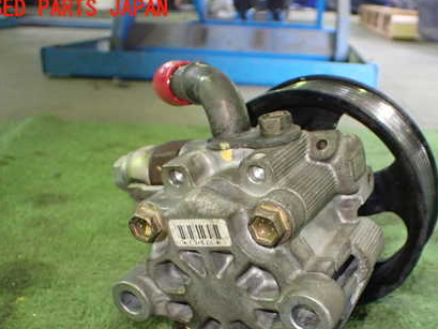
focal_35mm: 44
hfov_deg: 42.3
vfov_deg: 32.4
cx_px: 294
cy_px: 237
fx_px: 557
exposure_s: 1/50
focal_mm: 5.4
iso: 800
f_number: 2.3
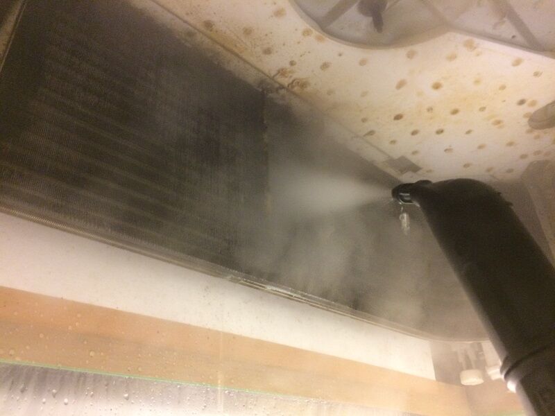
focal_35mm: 29
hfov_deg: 61.7
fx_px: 465
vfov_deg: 48.2
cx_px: 278
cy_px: 208
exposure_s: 1/20
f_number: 2.2
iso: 320
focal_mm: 4.15
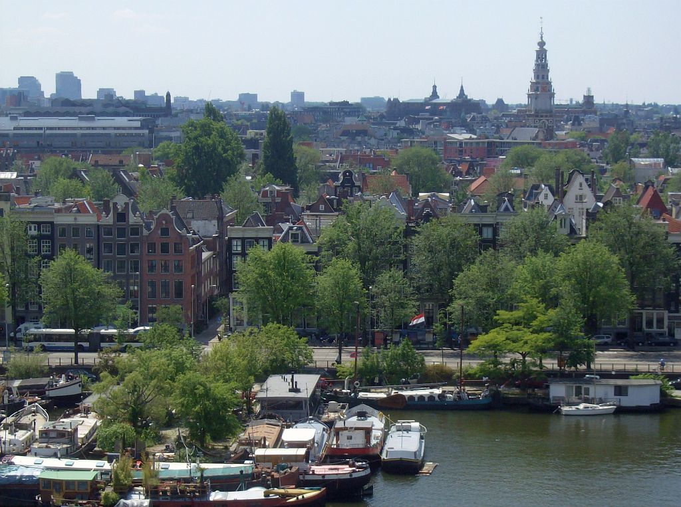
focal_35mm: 108
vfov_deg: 13.7
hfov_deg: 18.3
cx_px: 340
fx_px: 2120
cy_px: 254
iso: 100
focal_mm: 18
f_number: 7.8
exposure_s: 1/292
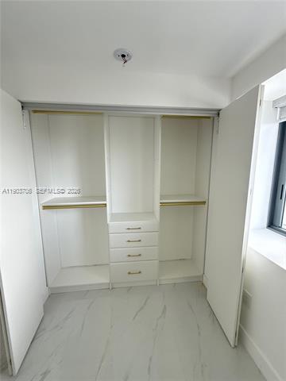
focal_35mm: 14
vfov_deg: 102.1
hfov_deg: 85.7
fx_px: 154
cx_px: 143
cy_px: 190
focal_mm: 2.22
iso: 250
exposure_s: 1/99
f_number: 2.2
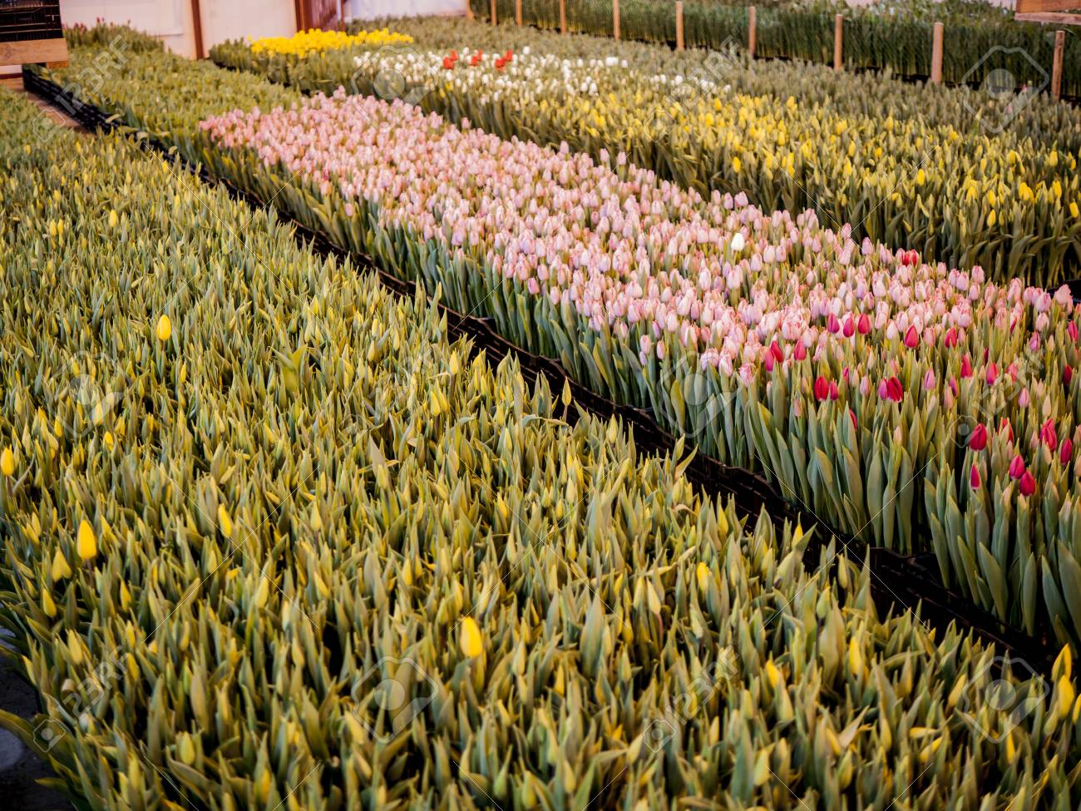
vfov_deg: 29.1
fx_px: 1561
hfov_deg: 38.2
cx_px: 540
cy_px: 406
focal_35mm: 50
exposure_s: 1/160
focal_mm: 25
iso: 100
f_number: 1.6
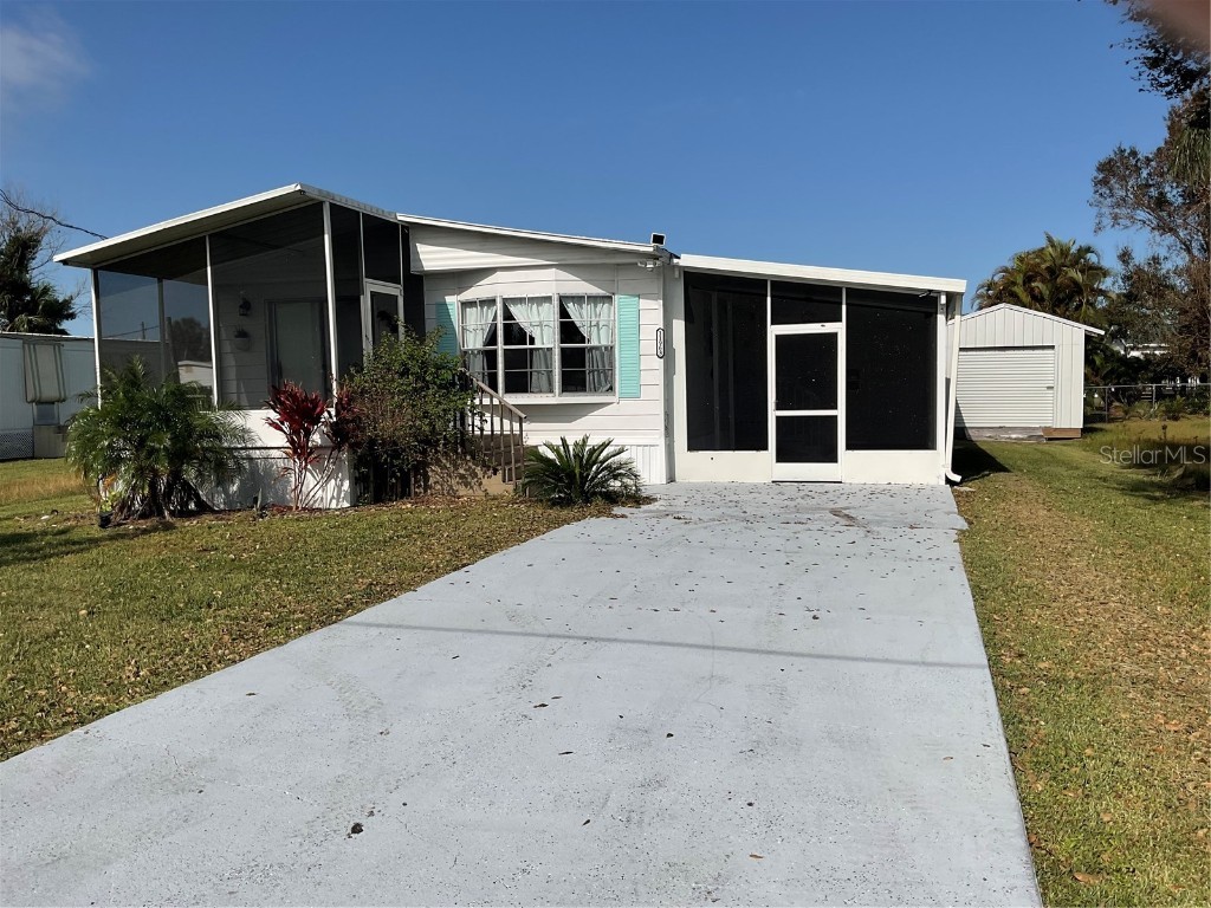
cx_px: 606
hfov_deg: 61.7
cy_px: 454
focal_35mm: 29
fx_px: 1015
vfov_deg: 48.2
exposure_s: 1/4405
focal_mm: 3
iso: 16
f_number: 1.8
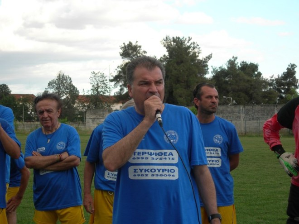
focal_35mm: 113
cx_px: 150
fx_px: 976
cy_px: 112
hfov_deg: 17.4
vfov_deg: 13.1
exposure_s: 1/136
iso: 50
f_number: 4.9
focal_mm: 23.4
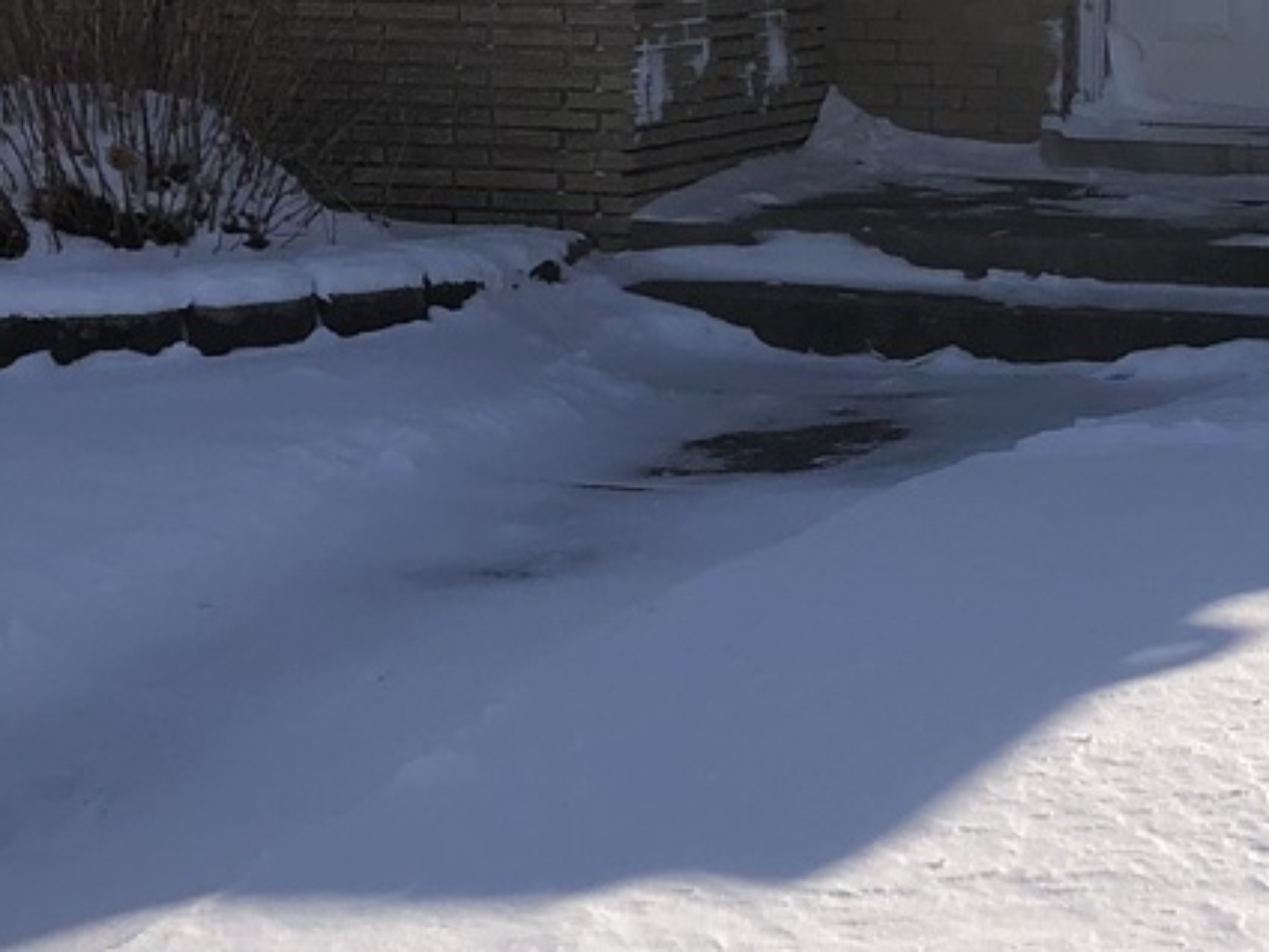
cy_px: -159
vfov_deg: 15.1
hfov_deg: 20.1
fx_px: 3483
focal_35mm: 95
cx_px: 1209
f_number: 1.8
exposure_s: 1/2857
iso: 20
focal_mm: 3.99
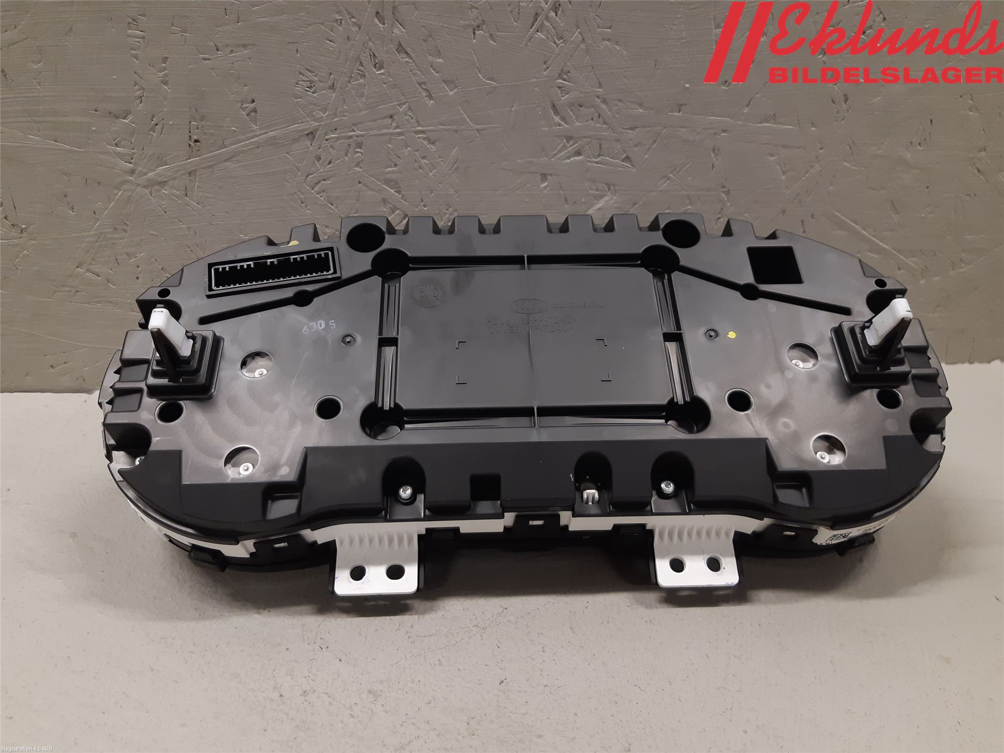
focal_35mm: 26
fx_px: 754
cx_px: 502
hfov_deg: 67.3
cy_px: 376
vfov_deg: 53.1
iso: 125
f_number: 1.7
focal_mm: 3.93
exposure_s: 1/50
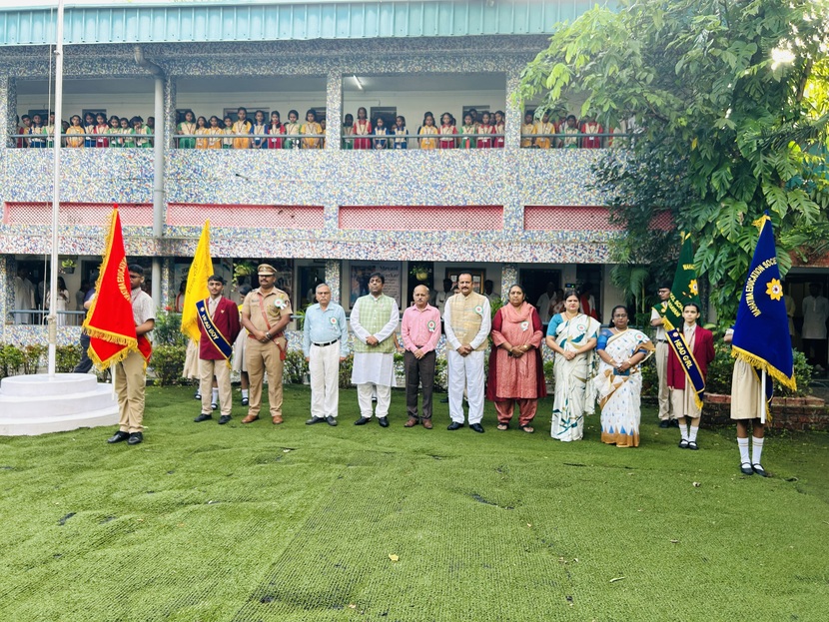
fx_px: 623
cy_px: 311
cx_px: 414
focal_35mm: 26
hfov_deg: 67.3
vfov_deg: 53.1
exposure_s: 1/185
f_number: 1.5
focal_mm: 5.7
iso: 40
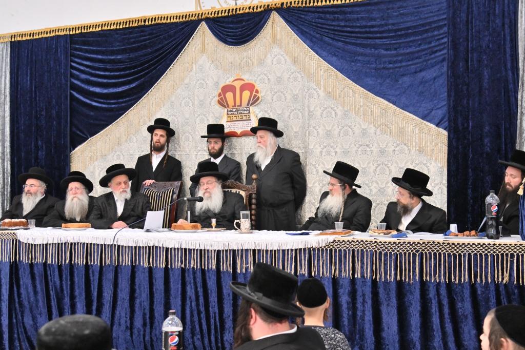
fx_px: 671
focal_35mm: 46
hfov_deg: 42.8
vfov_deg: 29.2
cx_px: 262
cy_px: 175
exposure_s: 1/160
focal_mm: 31
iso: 1000
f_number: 4
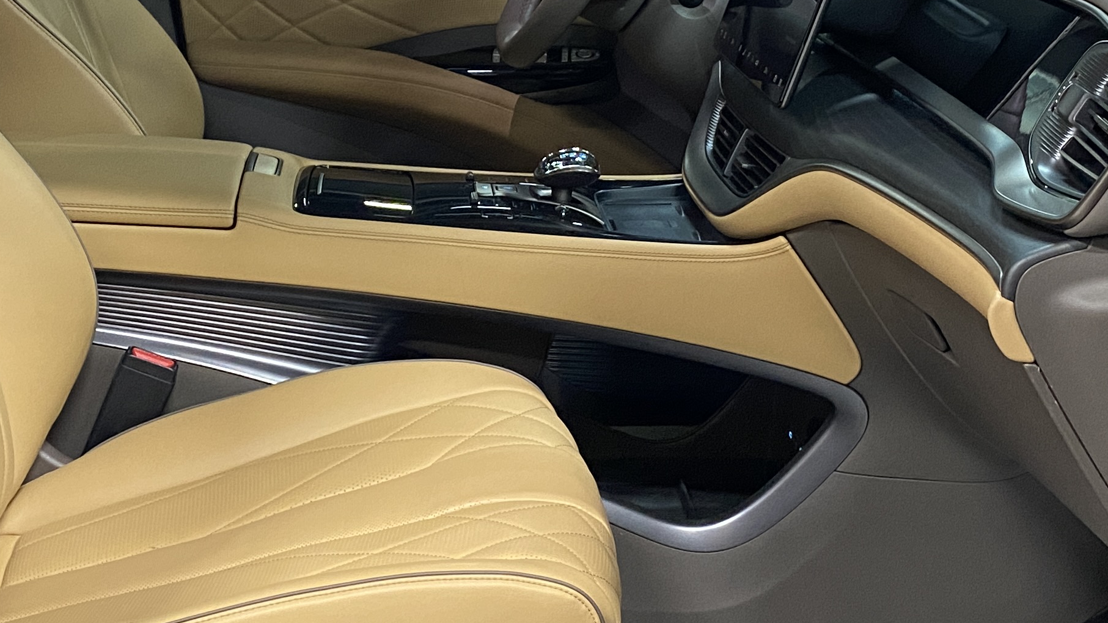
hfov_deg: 33.3
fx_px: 1851
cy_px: 123
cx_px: 529
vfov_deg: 18.9
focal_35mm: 63
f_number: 1.8
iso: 500
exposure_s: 1/40
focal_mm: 4.25
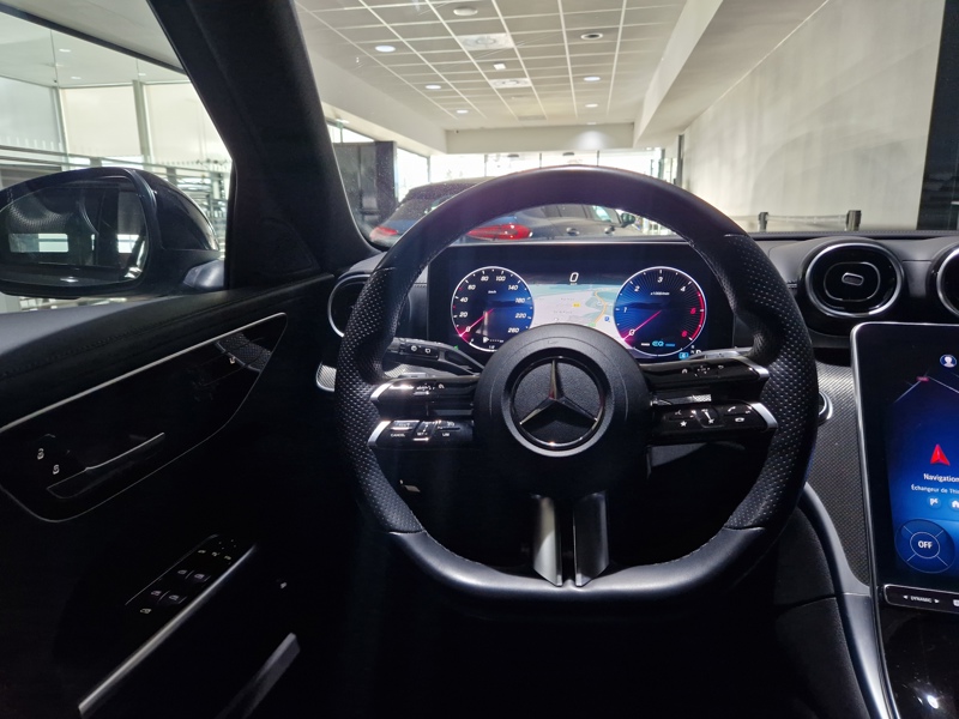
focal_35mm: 23
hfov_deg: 73.9
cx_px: 480
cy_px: 360
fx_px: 637
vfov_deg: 58.9
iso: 500
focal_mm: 5.4
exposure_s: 1/100
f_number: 1.8
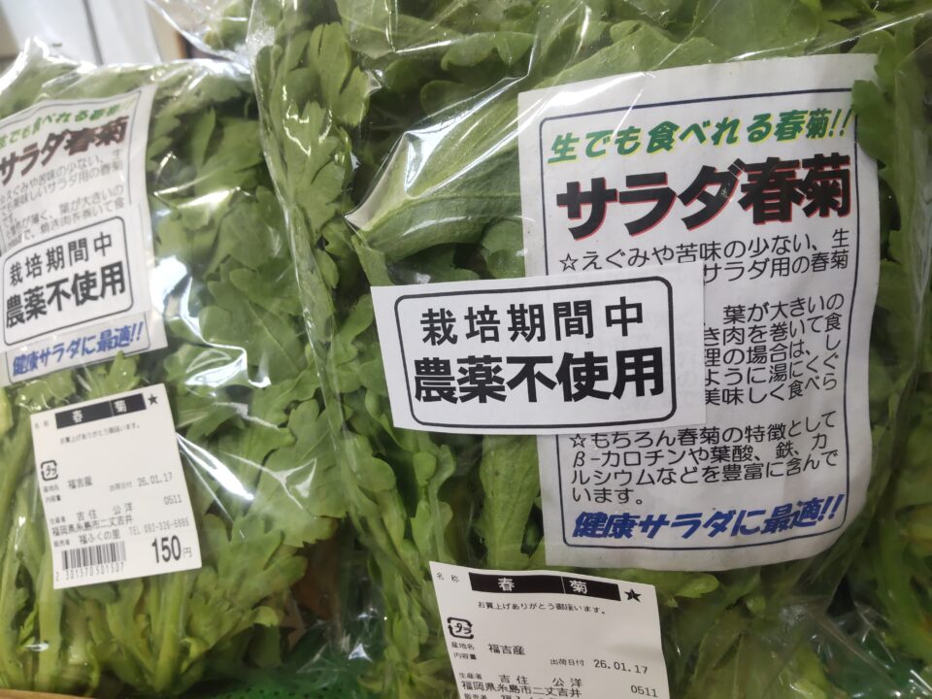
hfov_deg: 71.6
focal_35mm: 24
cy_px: 350
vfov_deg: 56.8
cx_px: 466
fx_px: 646
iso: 156
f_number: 2
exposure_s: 1/50
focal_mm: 3.43
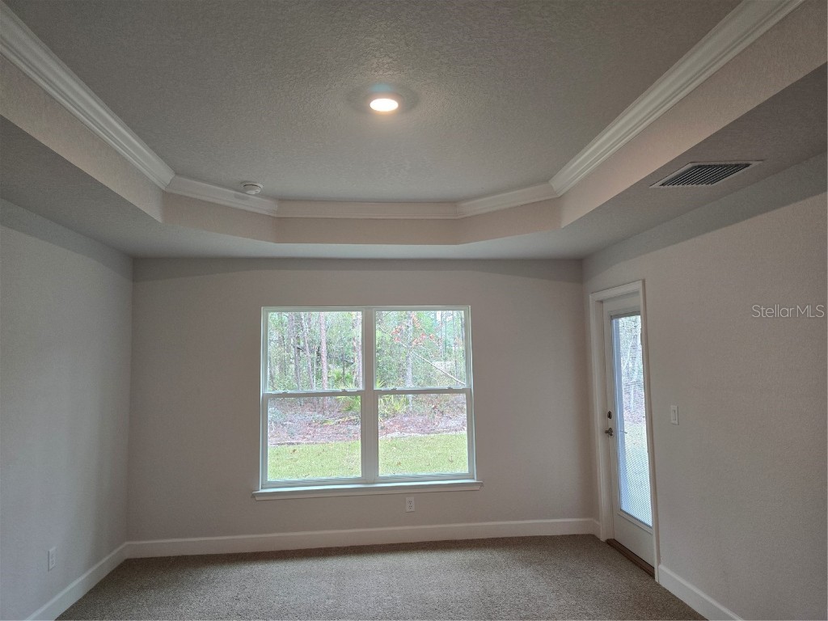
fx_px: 550
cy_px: 310
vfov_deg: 58.9
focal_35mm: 23
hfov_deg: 73.9
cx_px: 414
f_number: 1.7
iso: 250
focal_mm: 6.3
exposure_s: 1/120
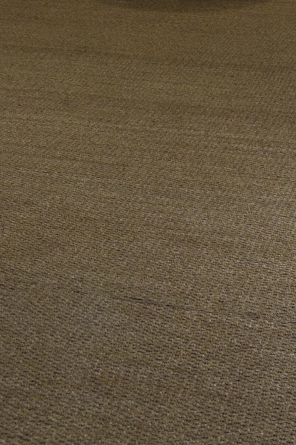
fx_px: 1433
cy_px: -303
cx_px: 181
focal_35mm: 116
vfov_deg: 15.6
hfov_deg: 11.8
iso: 320
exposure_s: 1/50
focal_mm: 32
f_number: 5
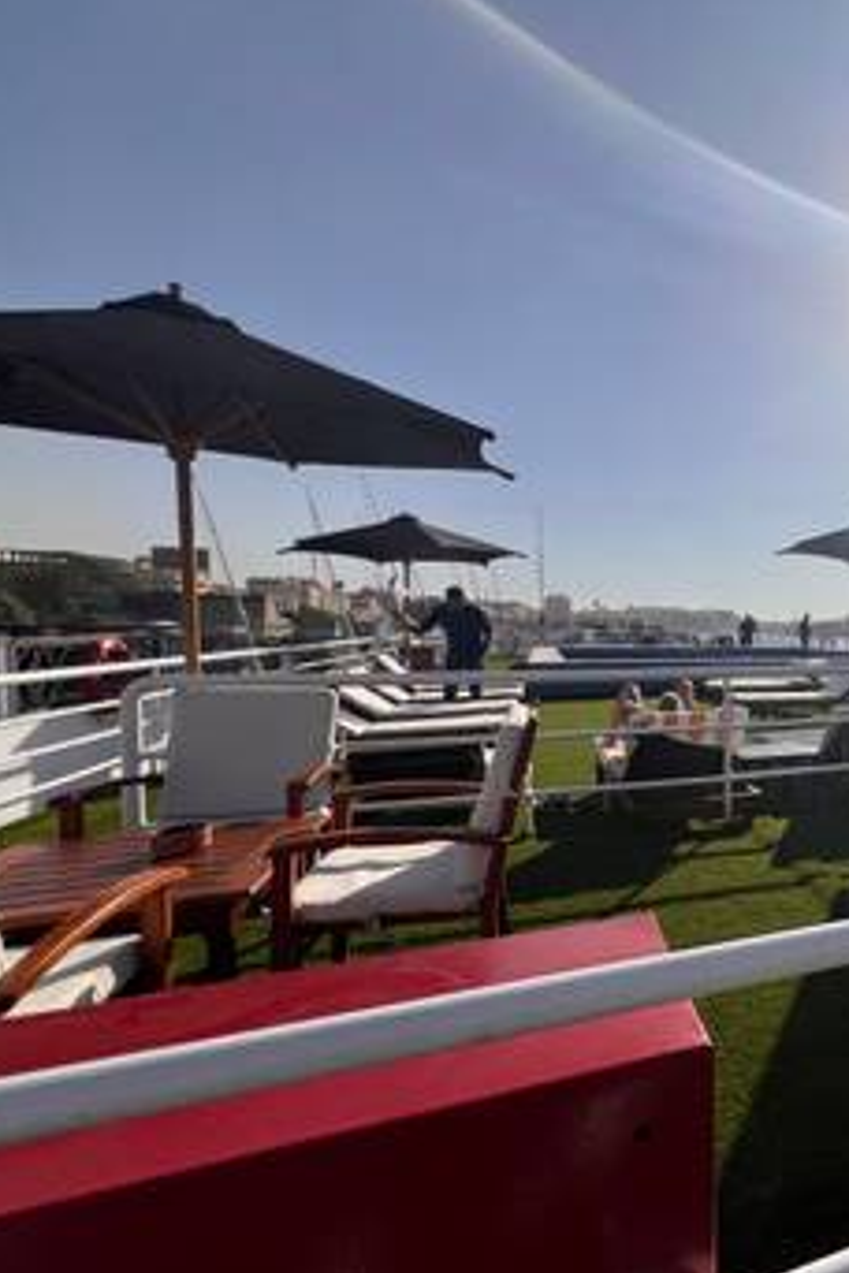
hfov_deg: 50.5
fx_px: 672
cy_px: 655
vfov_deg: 86.9
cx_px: 871
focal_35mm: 19
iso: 32
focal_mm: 1.57
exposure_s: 1/4587
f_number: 1.8
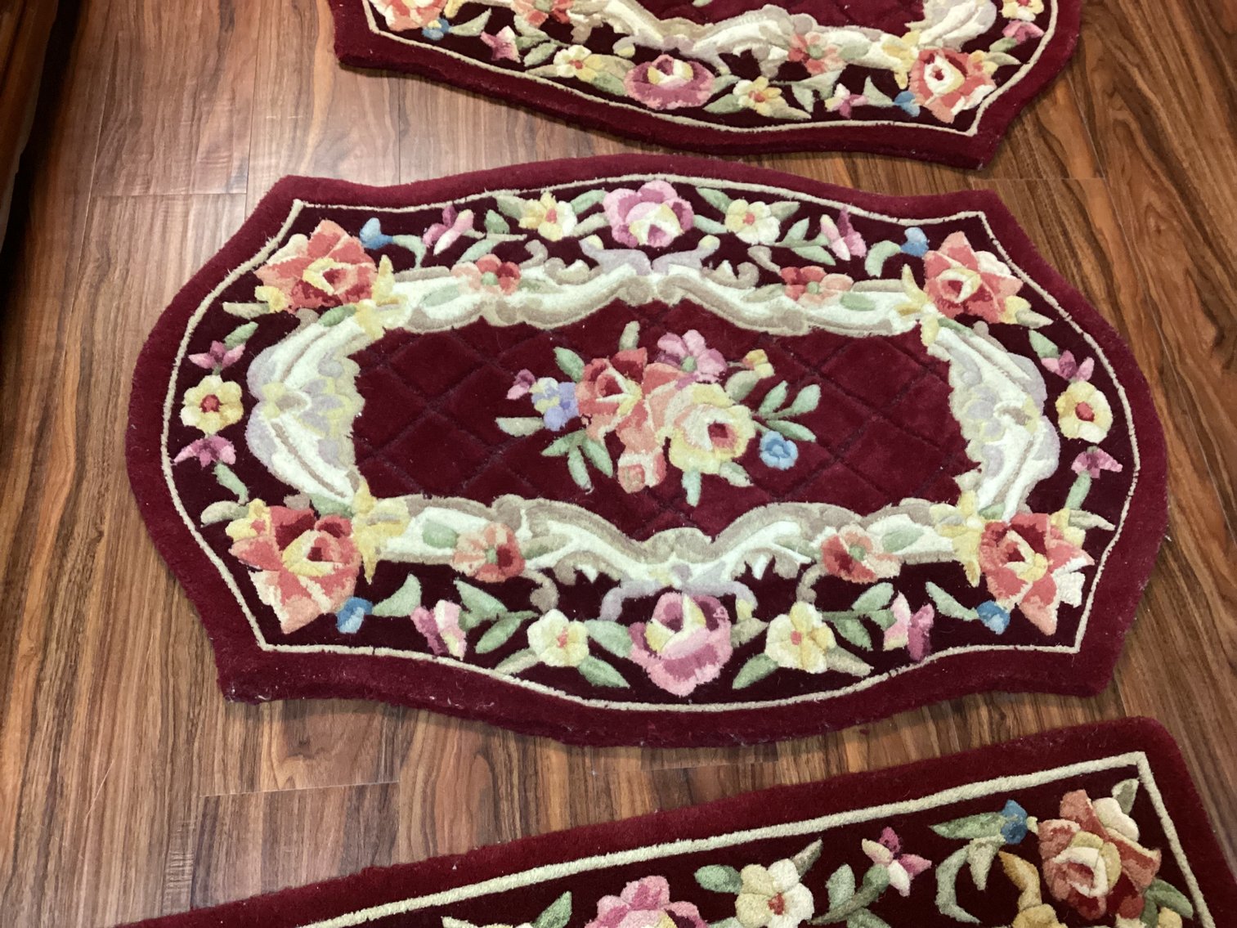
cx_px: 618
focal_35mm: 31
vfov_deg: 45.4
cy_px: 464
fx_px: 1108
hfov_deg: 58.3
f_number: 2.4
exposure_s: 1/33
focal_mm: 3.3
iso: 250
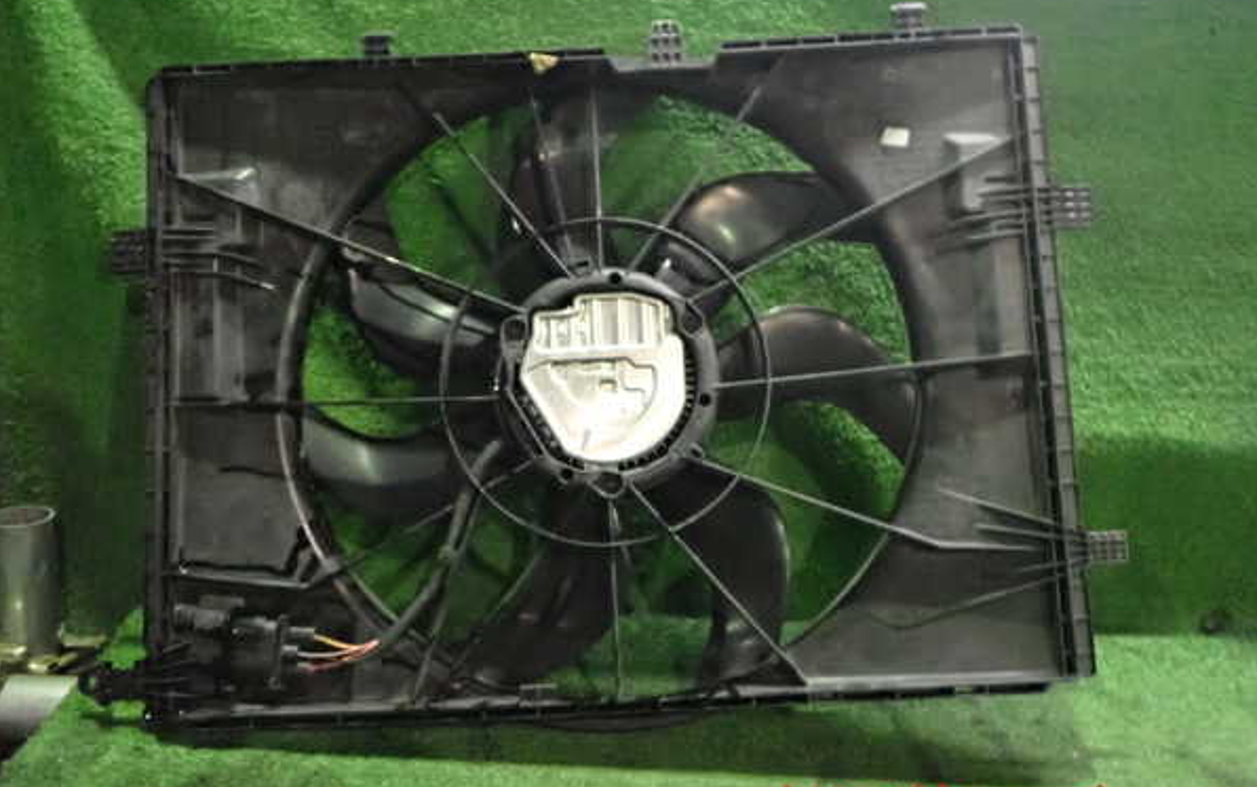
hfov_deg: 59.6
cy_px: 359
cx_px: 626
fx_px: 1097
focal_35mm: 32
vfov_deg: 39.4
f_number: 2.3
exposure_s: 1/60
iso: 3200
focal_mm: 5.4
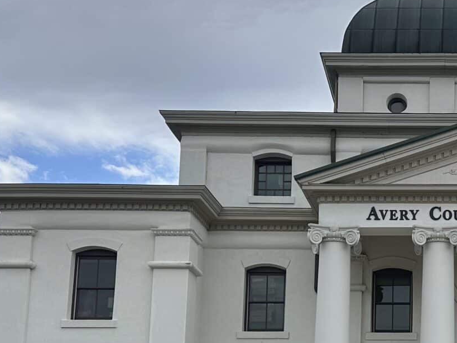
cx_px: 458
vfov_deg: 19.2
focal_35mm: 75
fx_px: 990
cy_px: 332
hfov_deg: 24.8
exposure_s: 1/3058
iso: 80
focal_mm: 6.86
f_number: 1.78
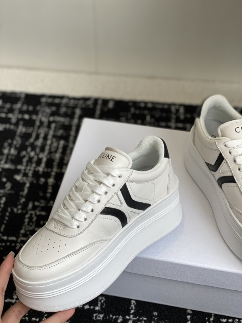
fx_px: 485
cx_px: 121
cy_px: 162
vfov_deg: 36.8
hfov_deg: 28.0
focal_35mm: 52
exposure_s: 1/307
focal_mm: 6
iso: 20
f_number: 2
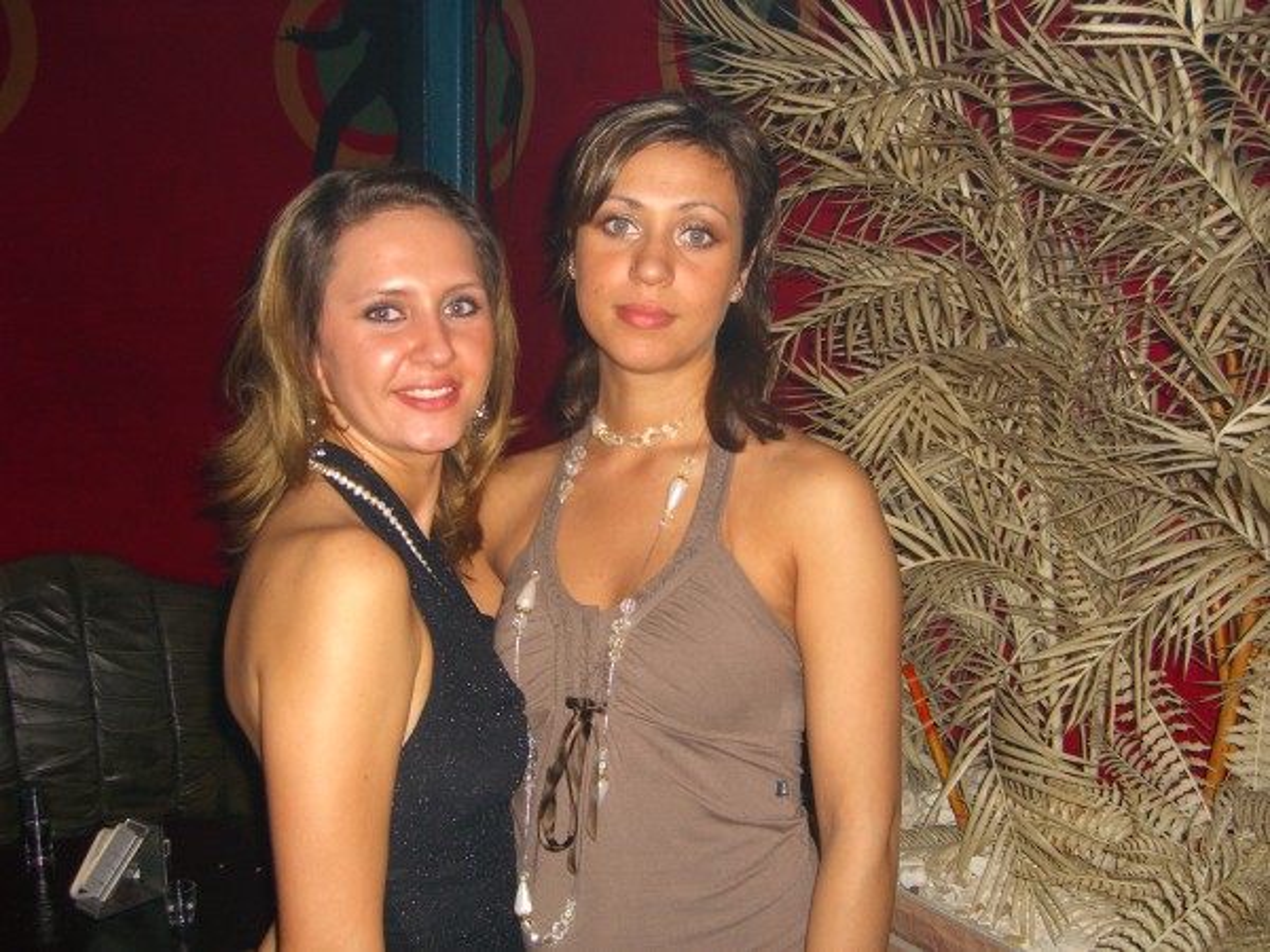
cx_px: 635
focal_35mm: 38
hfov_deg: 49.0
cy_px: 476
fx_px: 1394
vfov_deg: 37.7
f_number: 2.8
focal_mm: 7.9
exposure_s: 1/60
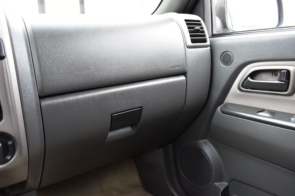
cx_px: 148
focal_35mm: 30
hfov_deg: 61.9
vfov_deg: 43.6
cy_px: 98
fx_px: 246
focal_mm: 20
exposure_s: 1/15
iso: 900
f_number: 6.3
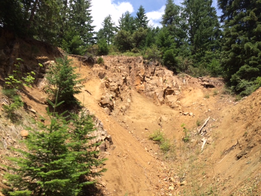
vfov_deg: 48.2
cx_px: 130
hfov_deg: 61.7
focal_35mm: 29
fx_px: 219
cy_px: 98
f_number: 2.2
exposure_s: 1/1208
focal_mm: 4.15
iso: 32
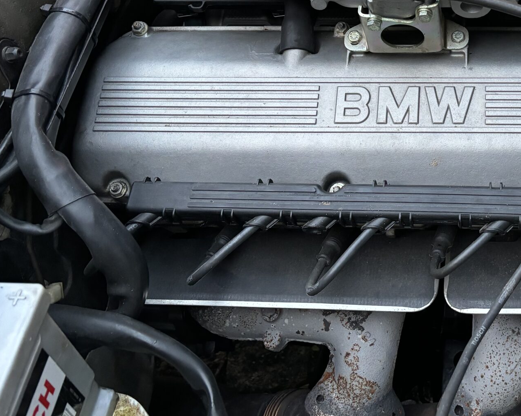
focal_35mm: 51
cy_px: 45
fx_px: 786
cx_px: 467
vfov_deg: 28.6
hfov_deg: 34.6
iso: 320
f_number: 1.6
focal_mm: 5.96
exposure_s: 1/60
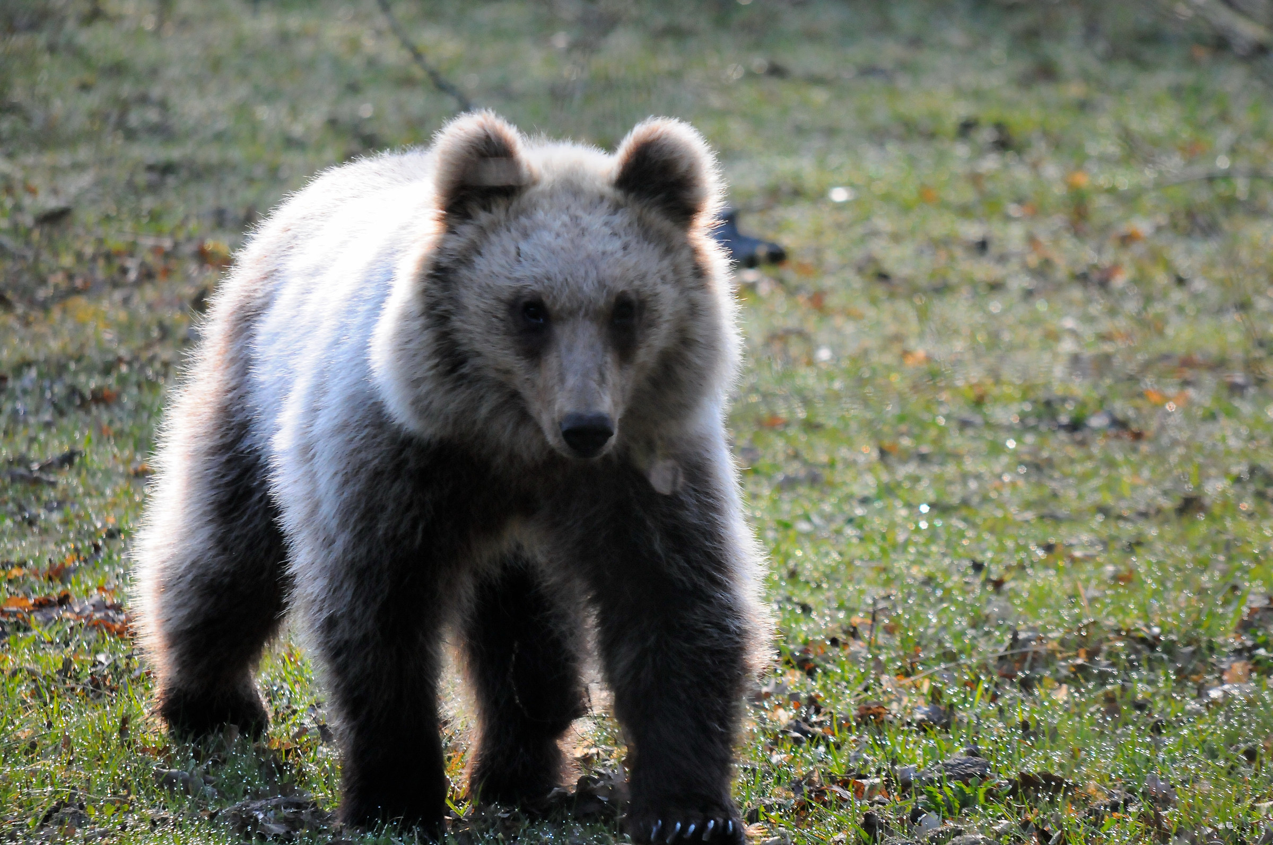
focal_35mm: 750
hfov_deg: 2.8
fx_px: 26488
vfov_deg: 1.8
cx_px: 636
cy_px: 422
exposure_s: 1/640
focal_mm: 500
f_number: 8
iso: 1400
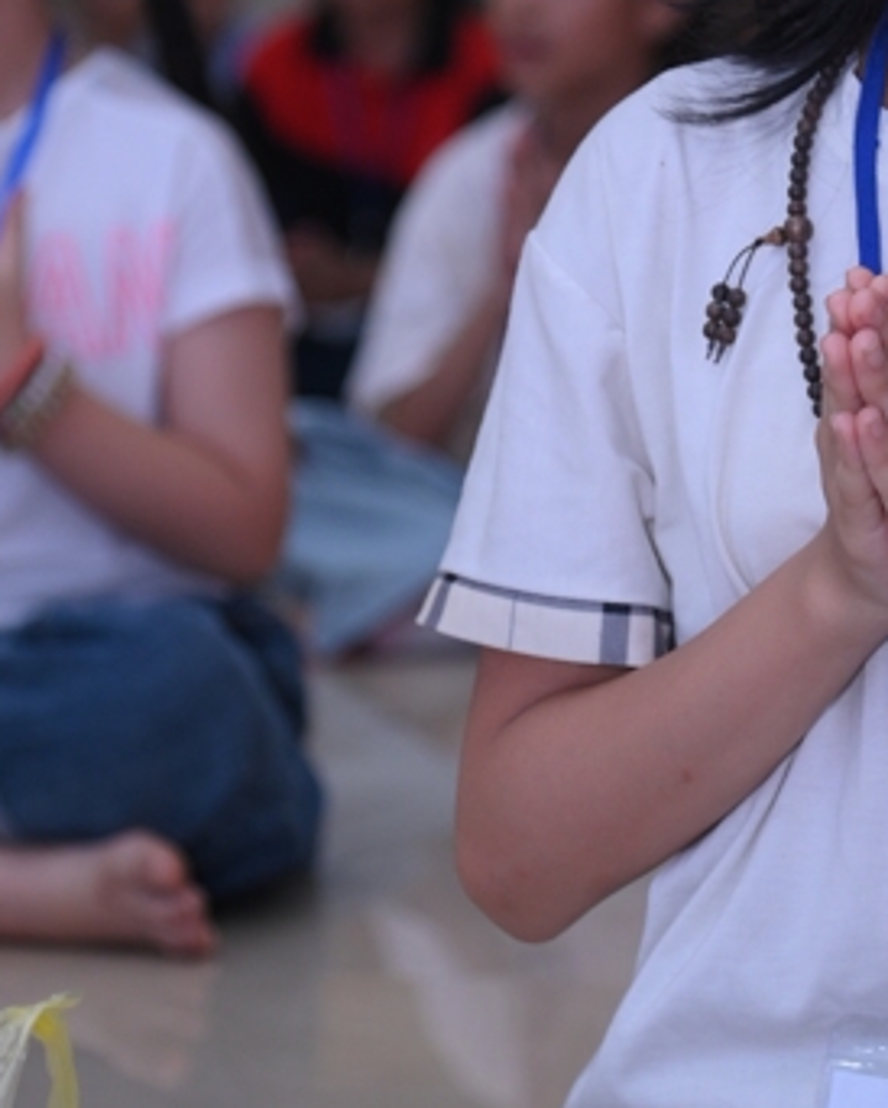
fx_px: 6860
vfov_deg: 9.2
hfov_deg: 7.4
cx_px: 765
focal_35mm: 209
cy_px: 283
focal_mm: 78
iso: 800
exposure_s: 1/160
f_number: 4
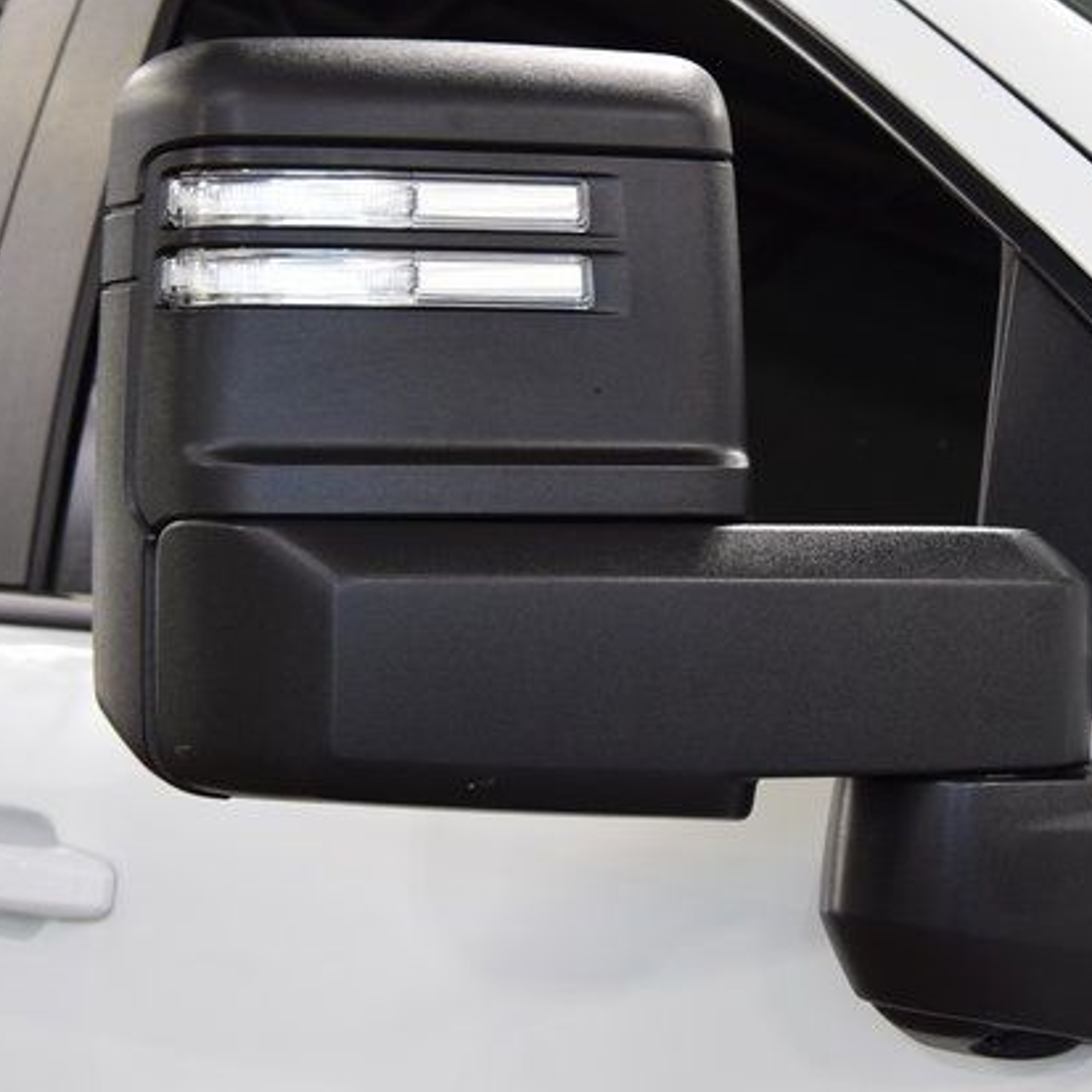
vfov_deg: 21.9
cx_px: 746
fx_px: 2820
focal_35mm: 79
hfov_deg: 21.8
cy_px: 559
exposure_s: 1/15
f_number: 6.3
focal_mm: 40
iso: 500
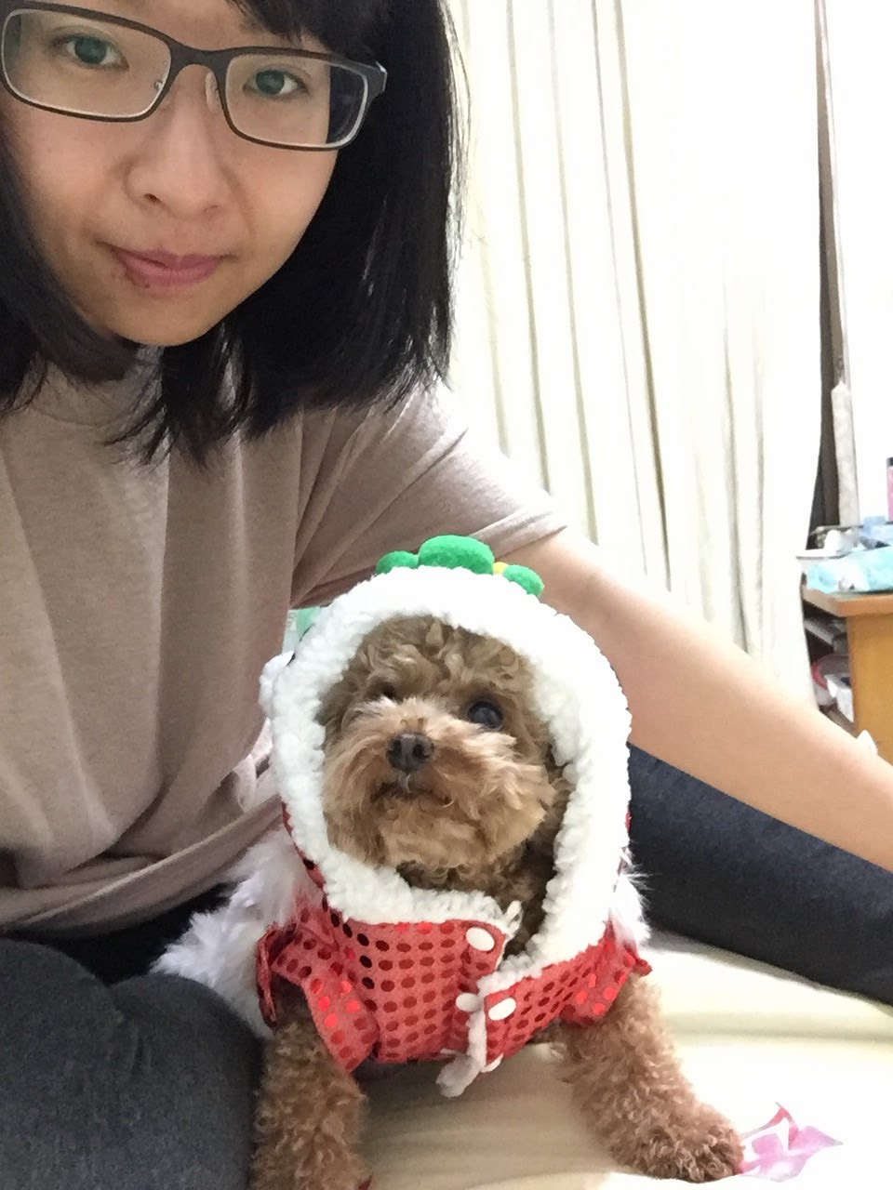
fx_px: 1066
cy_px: 595
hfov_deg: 45.4
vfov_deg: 58.4
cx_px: 446
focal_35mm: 31
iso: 400
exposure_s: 1/15
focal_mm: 2.65
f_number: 2.2
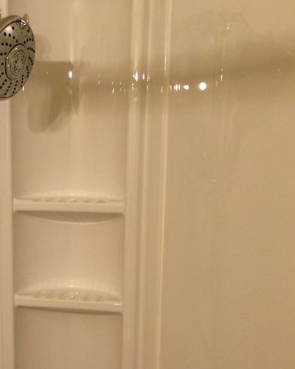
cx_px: 49
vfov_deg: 32.5
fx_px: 623
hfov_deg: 26.1
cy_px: 269
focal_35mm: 57
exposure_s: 1/30
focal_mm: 4.15
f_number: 2.2
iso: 160
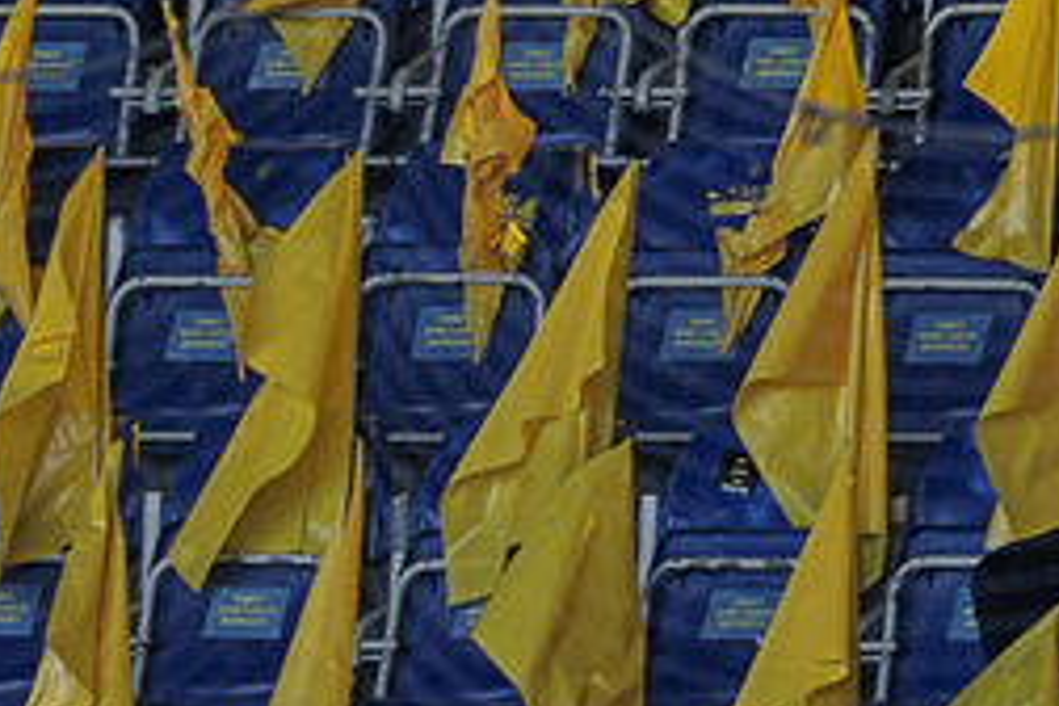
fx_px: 67329
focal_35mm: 2289
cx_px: 2168
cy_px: 17
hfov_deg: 0.9
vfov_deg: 0.6
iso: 100
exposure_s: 1/200
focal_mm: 300
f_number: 4
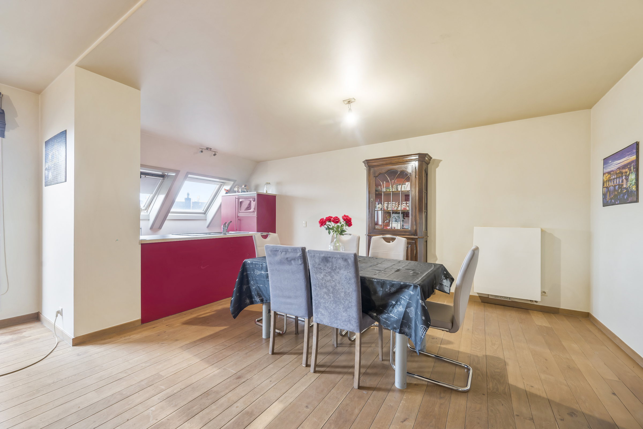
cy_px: 214
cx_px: 322
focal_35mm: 14
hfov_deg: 104.2
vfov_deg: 81.3
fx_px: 250
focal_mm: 14
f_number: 8
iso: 250
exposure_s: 1/2
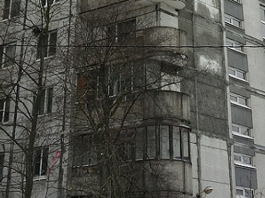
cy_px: -112
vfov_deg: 15.5
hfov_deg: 22.5
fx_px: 666
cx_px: 123
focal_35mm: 87
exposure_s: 1/519
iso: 25
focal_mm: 4.15
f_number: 2.2
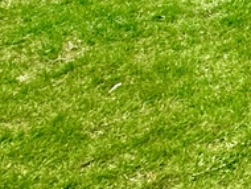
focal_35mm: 106
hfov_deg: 10.1
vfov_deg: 11.7
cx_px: 835
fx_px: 770
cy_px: -248
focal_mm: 2.22
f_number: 2.2
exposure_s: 1/716
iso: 40
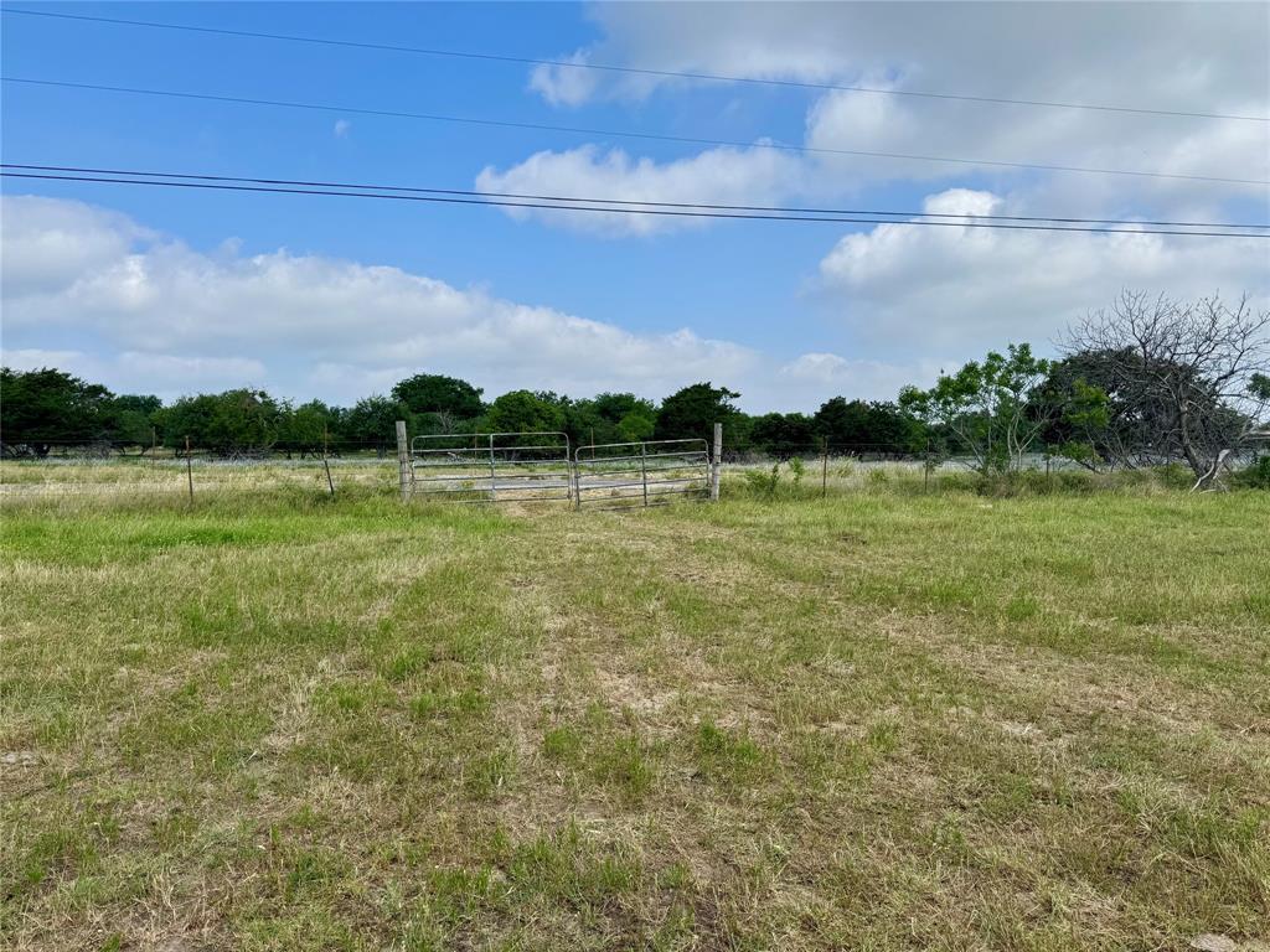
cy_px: 476
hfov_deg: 71.6
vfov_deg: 56.8
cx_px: 635
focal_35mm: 24
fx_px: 881
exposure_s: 1/4608
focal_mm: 6.76
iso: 80
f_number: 1.78
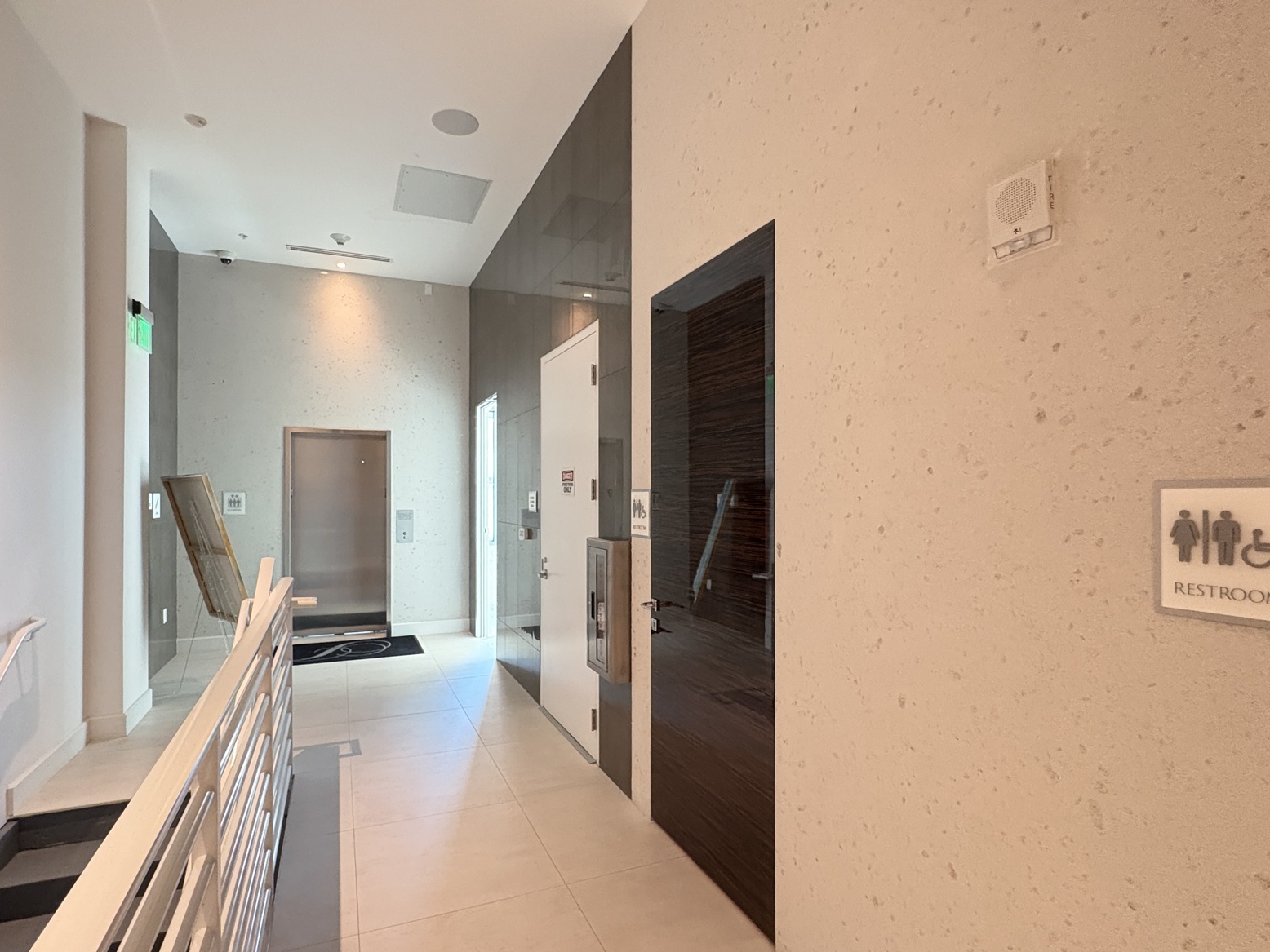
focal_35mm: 18
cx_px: 604
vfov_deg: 71.6
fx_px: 660
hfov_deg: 87.7
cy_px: 494
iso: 800
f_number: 2.2
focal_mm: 2.22
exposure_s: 1/60
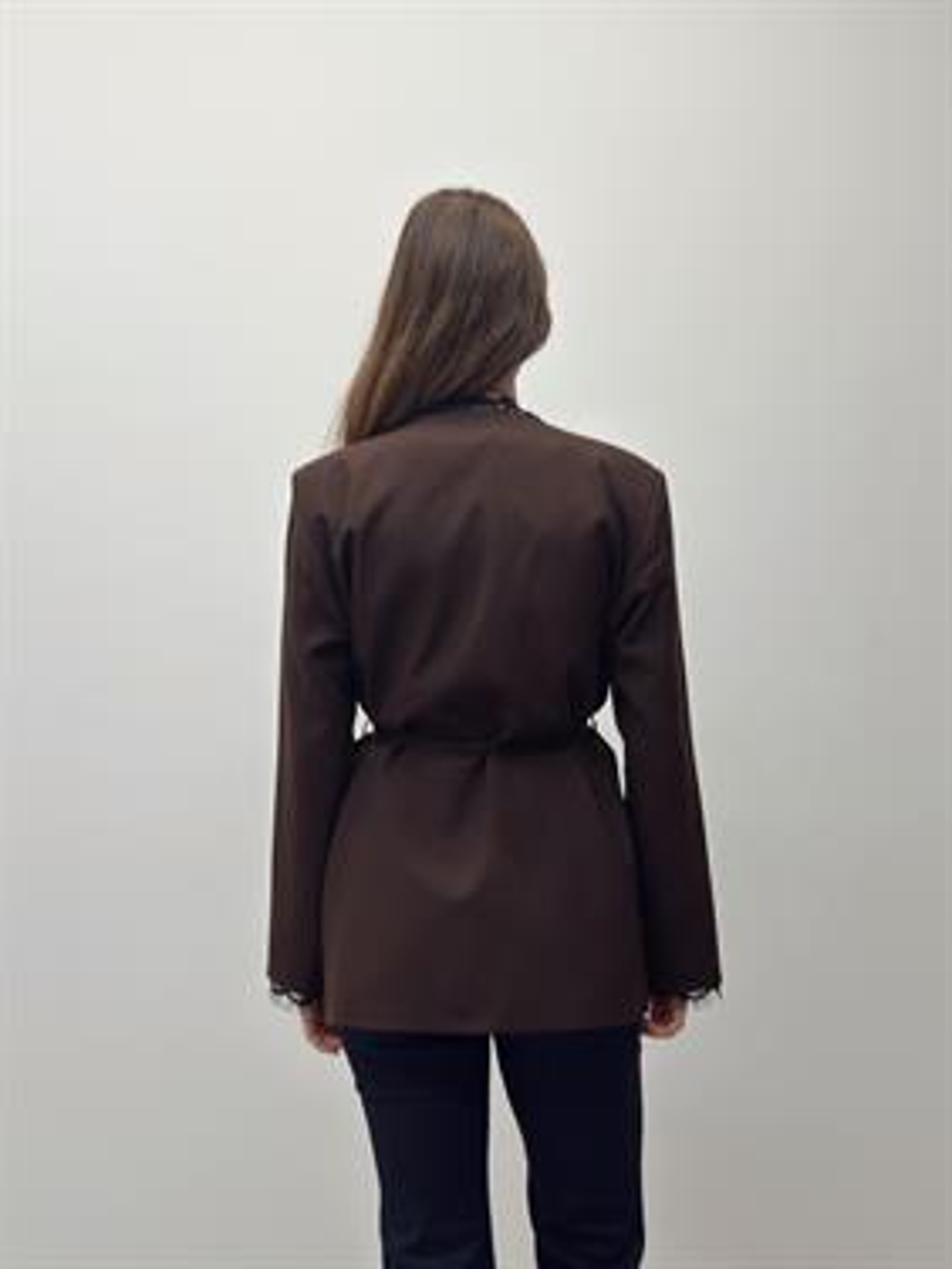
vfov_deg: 52.6
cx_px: 476
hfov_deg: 40.7
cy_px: 634
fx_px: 1283
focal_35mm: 35
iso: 80
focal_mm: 6.76
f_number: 1.78
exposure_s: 1/313
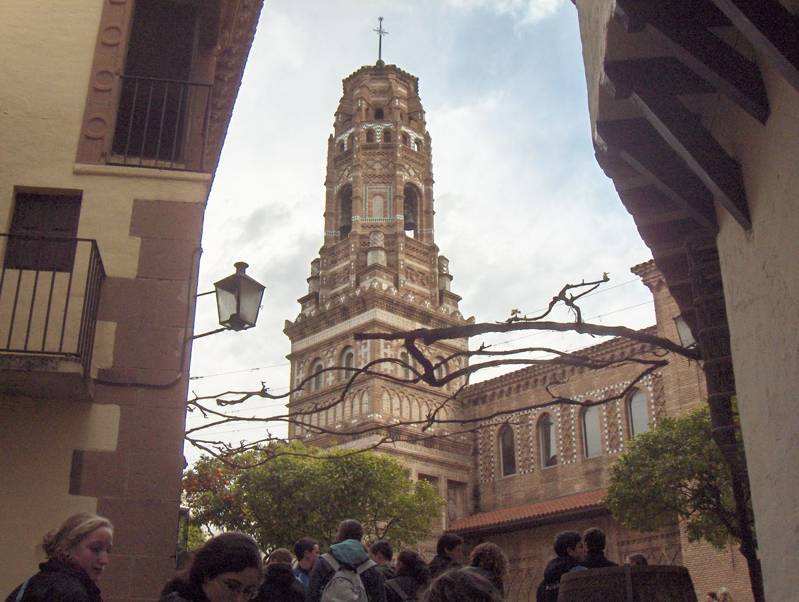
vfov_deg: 36.9
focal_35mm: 39
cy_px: 301
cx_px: 400
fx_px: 902
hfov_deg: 47.8
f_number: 4.8
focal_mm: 8
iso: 100
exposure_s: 1/719
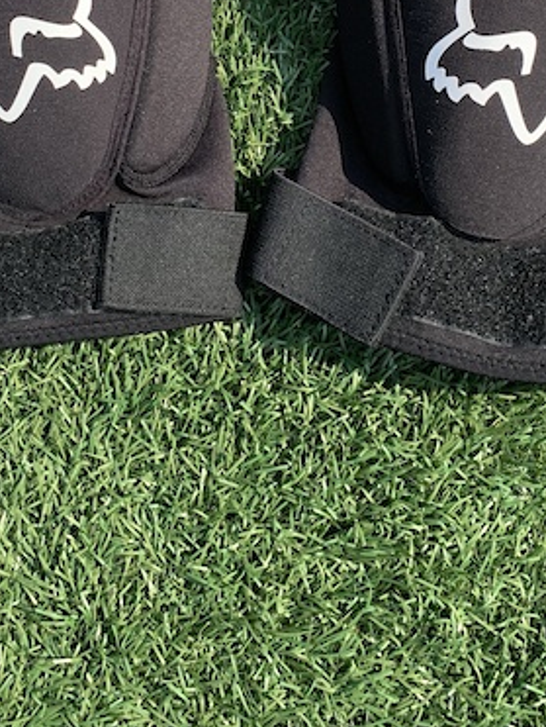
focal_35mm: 56
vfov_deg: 32.2
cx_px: 282
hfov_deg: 26.1
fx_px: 1176
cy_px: 35
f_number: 1.8
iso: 25
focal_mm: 4.25
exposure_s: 1/722
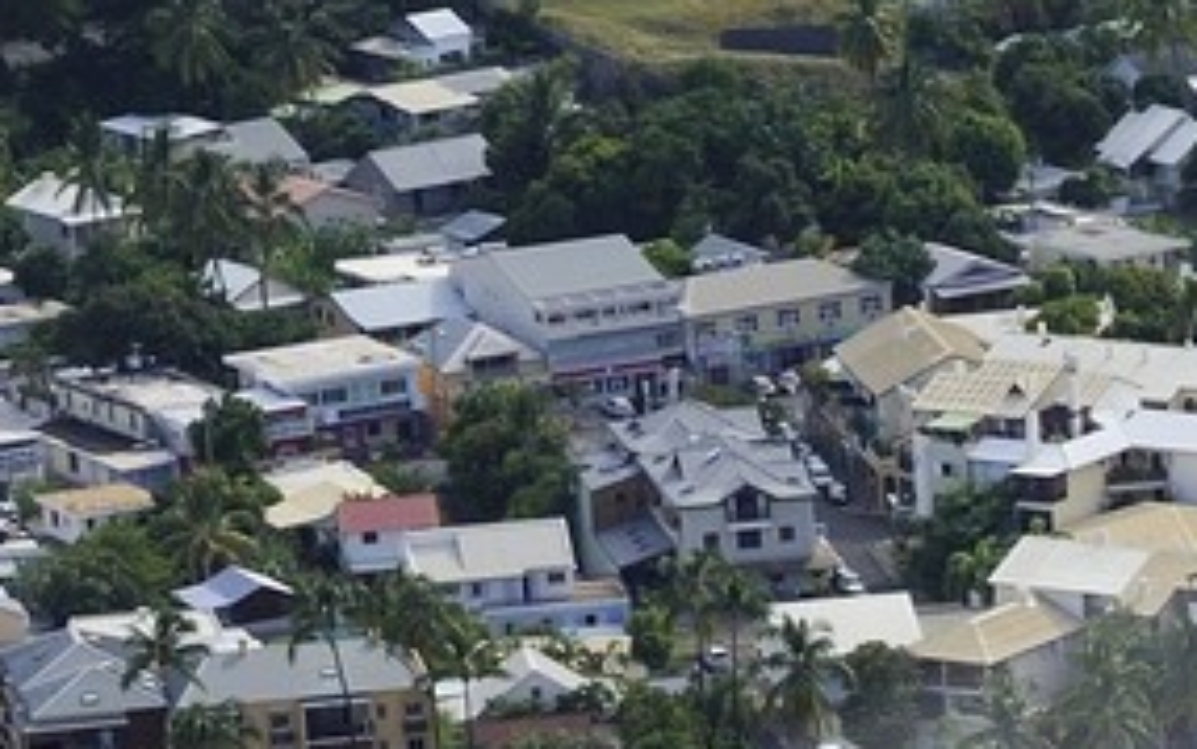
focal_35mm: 399
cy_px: 2218
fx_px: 13021
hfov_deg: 5.2
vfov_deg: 3.2
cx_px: 1712
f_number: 11
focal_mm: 70
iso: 800
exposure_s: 1/1000
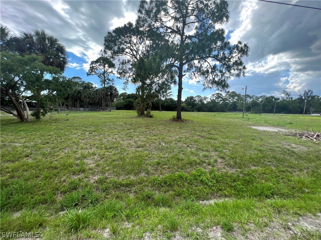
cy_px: 120
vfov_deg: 89.9
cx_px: 160
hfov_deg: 106.2
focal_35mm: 13
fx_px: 121
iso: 32
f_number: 1.8
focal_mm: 1.57
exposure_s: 1/1393
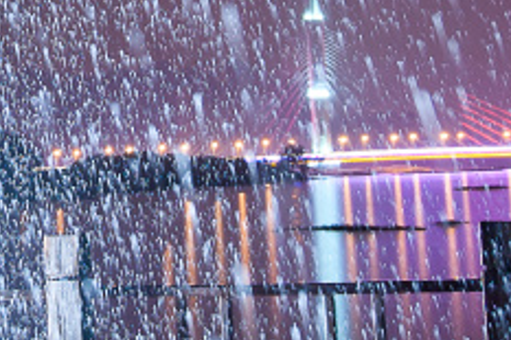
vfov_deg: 12.4
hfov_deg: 18.3
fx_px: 1532
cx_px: -39
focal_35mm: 108
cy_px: -46
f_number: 4.8
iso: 280
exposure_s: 1/1.43
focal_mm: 21
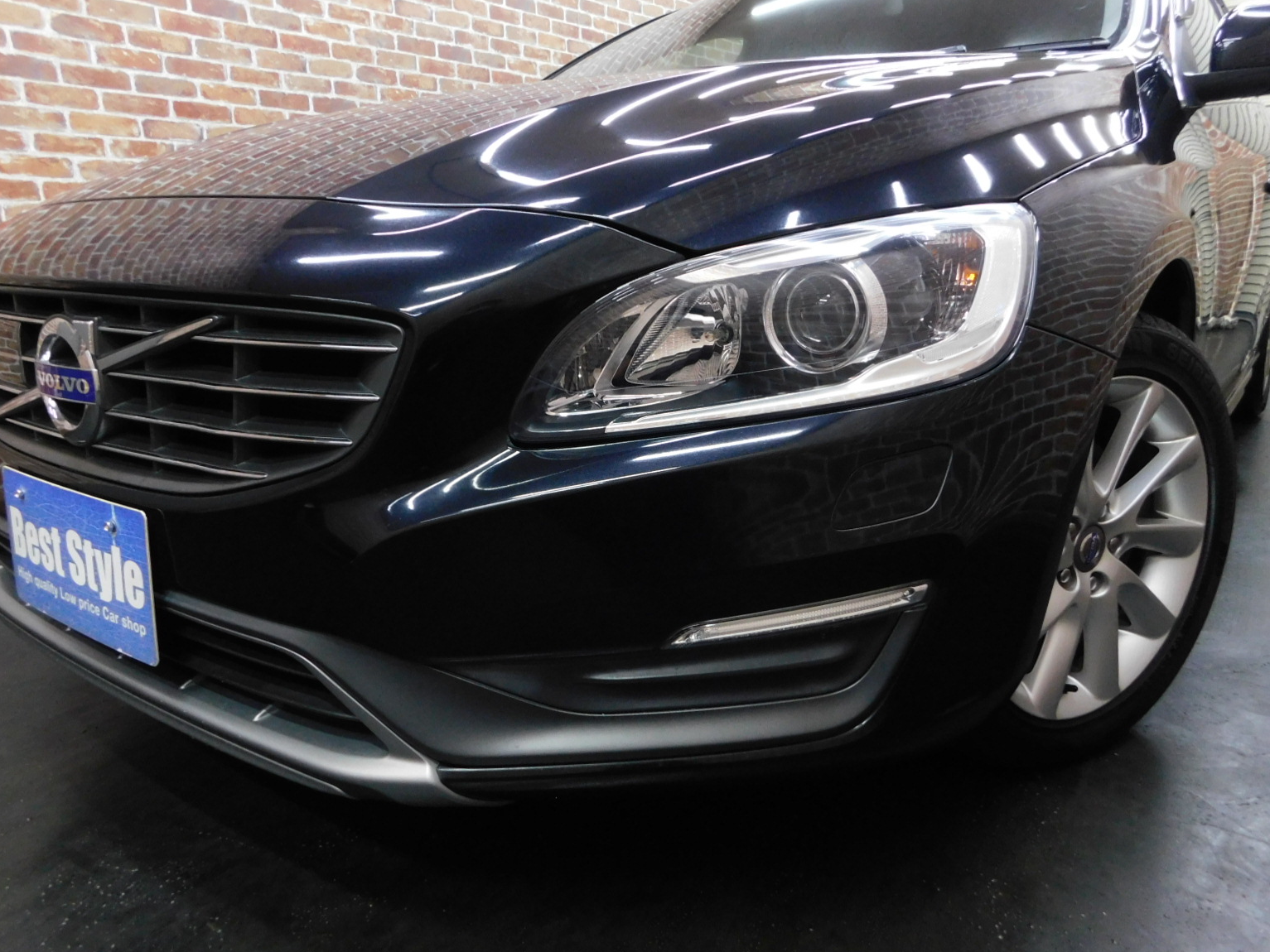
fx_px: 881
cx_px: 634
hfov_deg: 71.6
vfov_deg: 56.8
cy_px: 465
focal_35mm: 24
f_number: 3
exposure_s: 1/25
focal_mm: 4
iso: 400
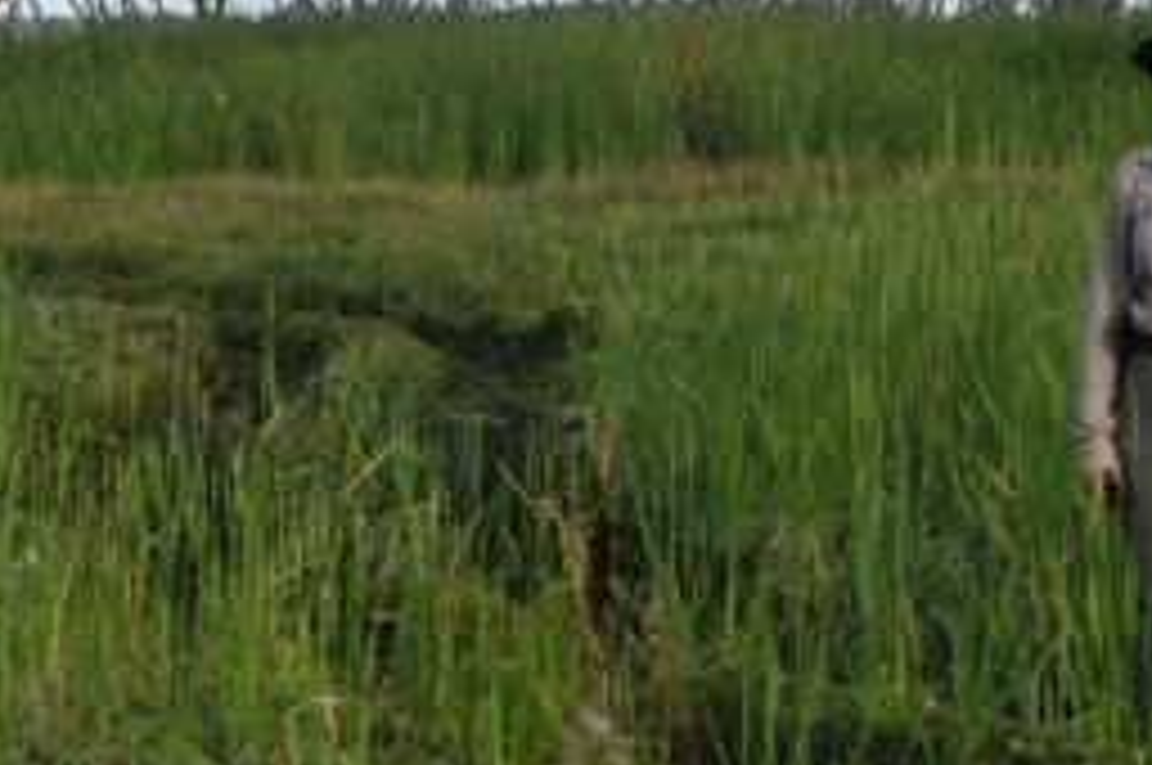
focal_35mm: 267
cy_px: -119
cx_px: 513
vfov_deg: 5.1
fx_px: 8533
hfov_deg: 7.7
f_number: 8
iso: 125
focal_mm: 70
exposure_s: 1/250
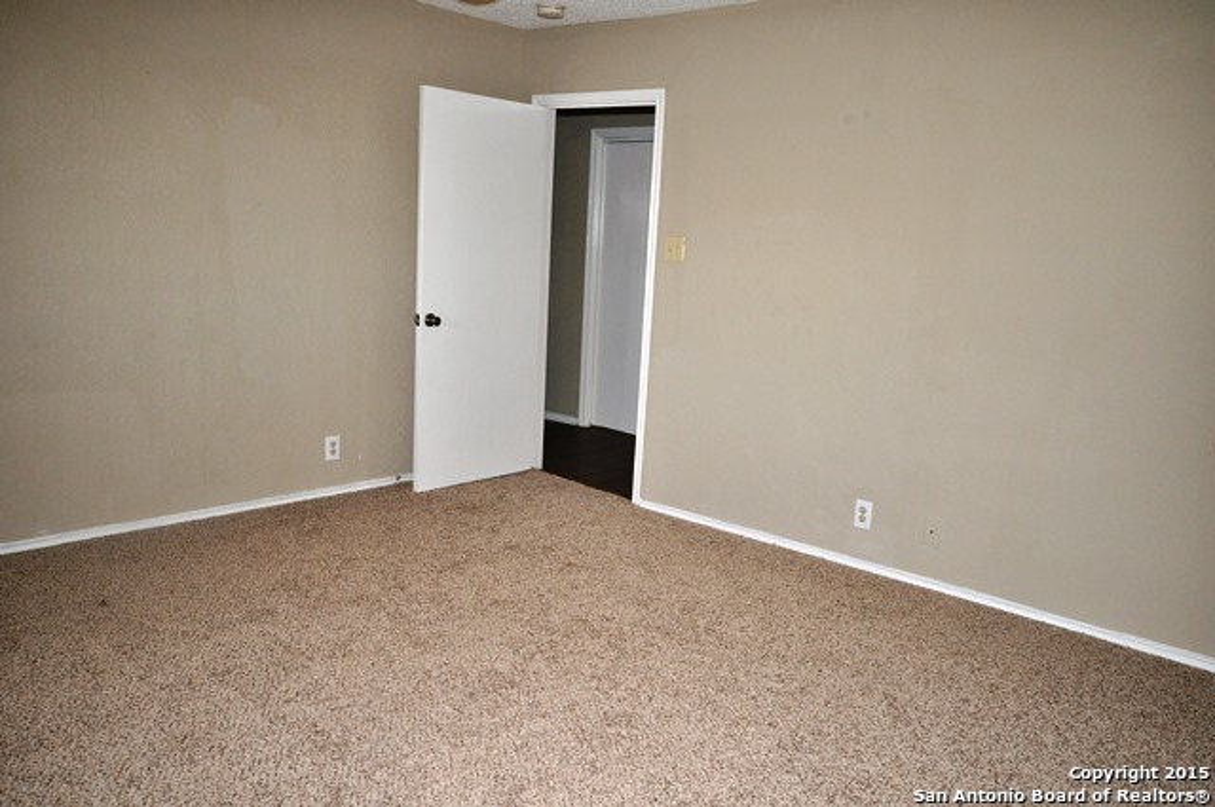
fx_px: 1011
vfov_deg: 43.5
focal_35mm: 30
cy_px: 404
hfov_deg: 62.0
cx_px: 608
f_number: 5.6
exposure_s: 1/60
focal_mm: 20
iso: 800
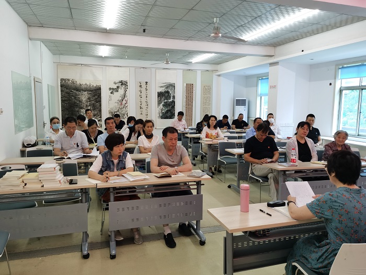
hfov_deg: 65.3
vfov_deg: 51.4
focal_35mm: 27
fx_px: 285
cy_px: 138
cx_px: 183
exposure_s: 1/100
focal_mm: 5.56
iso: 200
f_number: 1.6
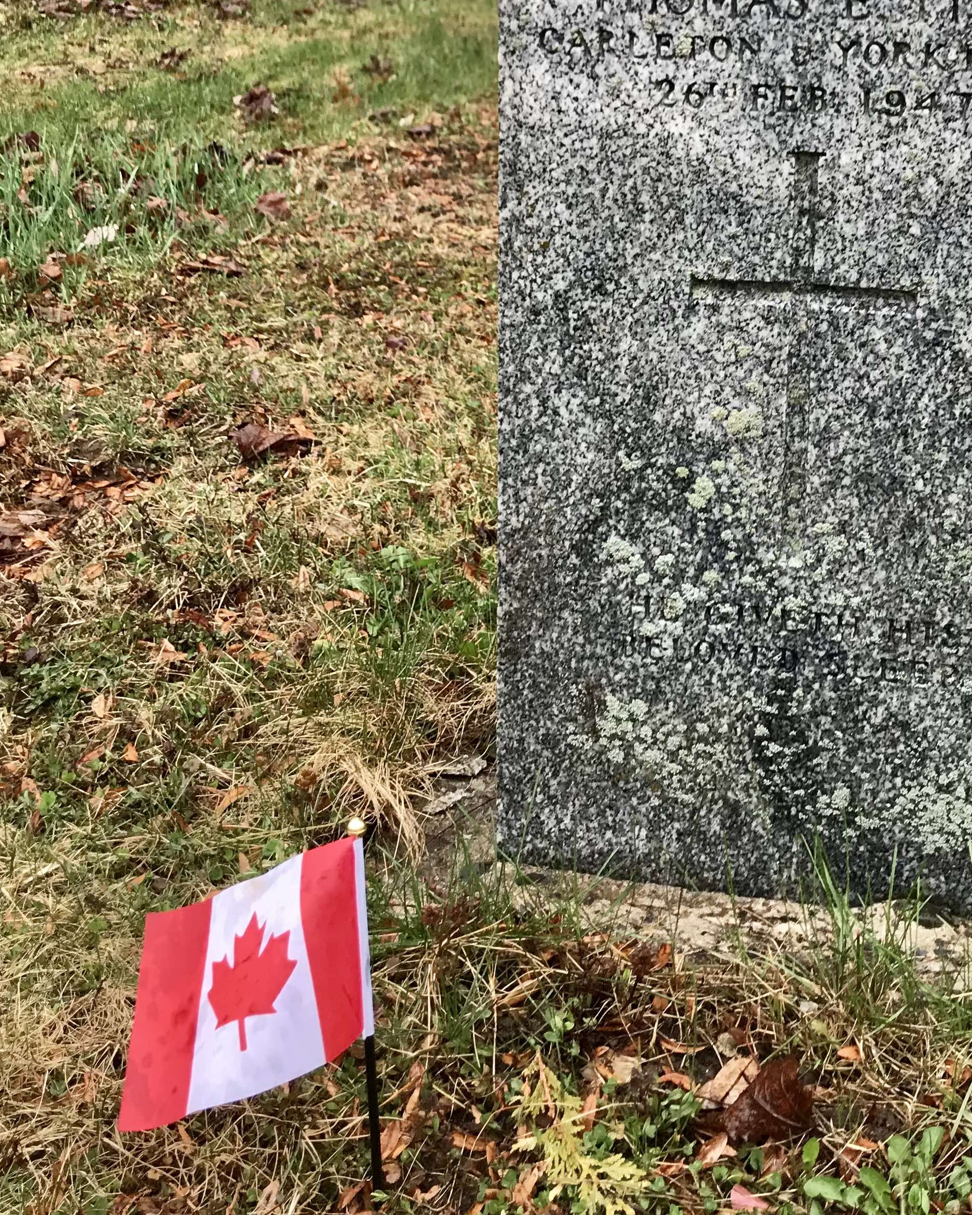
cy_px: 262
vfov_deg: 38.2
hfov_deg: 31.6
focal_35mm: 47
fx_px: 1690
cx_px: 713
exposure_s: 1/120
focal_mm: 3.99
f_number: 1.8
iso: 25
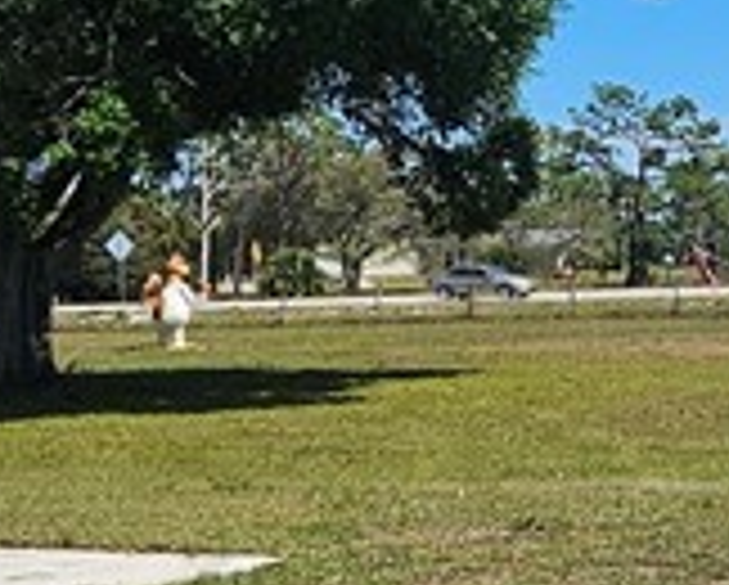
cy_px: 252
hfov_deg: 21.6
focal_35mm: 80
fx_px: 1728
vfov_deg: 19.2
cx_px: 936
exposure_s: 1/4654
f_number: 2.2
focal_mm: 2.2
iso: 50
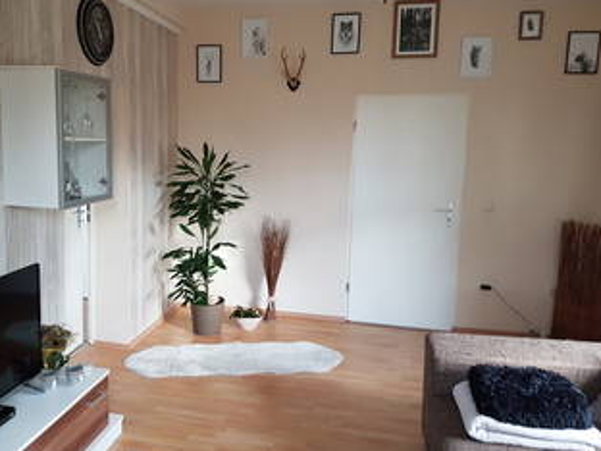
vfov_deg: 46.7
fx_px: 521
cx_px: 268
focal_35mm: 30
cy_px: 195
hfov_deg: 59.8
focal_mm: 4.2
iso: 160
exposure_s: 1/40
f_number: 1.7
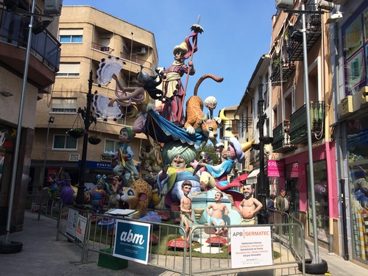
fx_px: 308
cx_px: 184
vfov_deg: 48.2
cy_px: 138
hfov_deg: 61.7
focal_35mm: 29
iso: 32
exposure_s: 1/1520
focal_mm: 4.15
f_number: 2.2
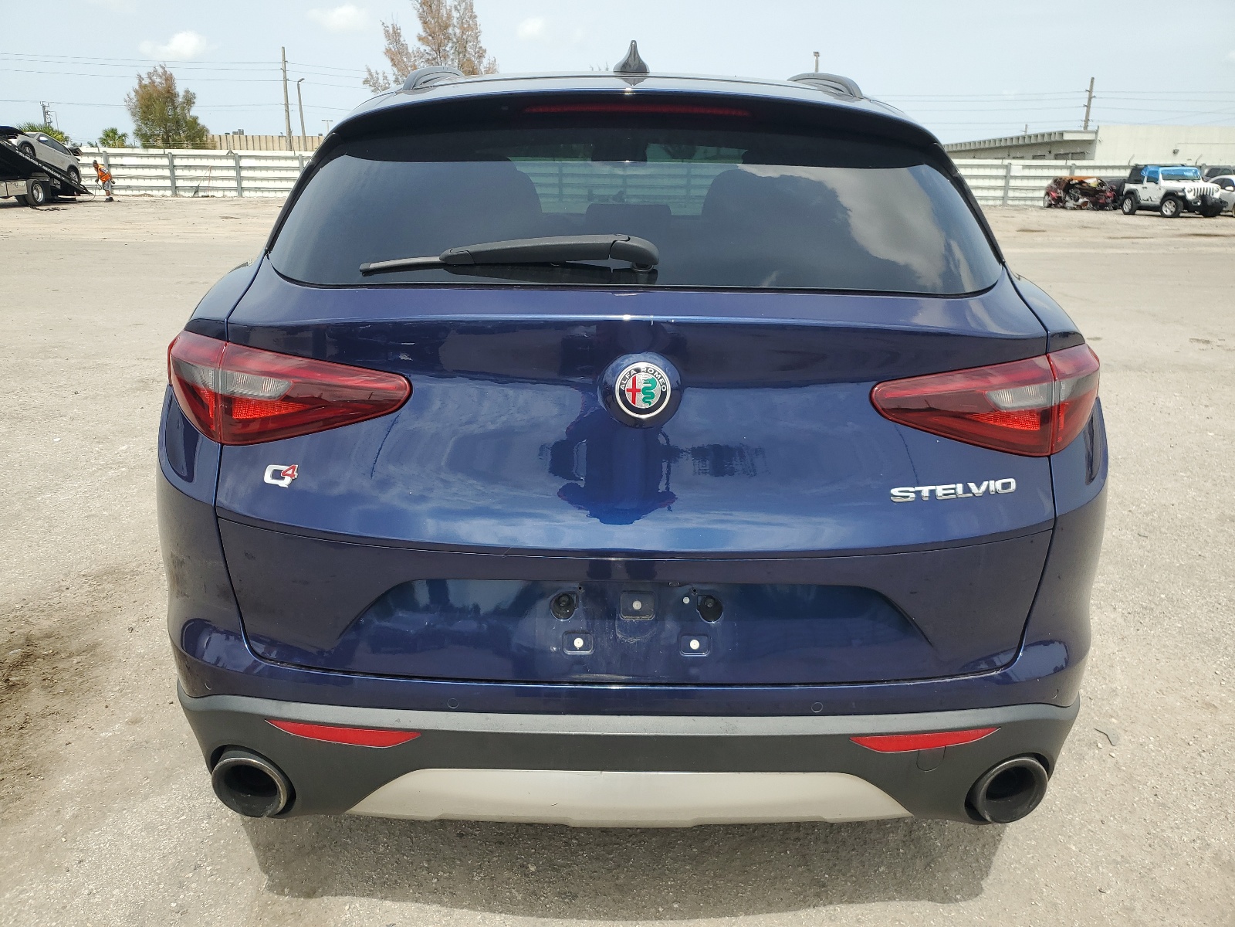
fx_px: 928
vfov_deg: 53.1
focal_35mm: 26
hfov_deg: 67.3
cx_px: 618
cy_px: 464
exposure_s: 1/2000
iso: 50
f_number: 1.5
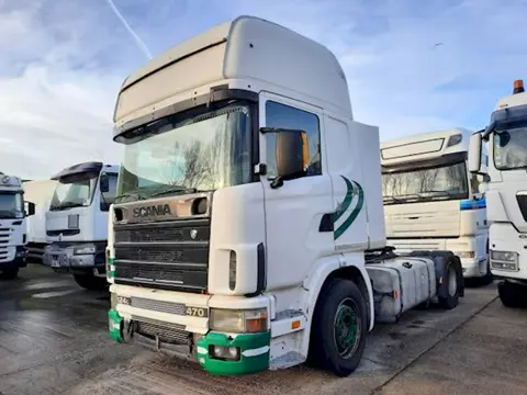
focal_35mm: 25
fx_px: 381
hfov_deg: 69.4
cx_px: 264
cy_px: 198
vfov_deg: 54.9
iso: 32
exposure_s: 1/267
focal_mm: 4.6
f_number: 2
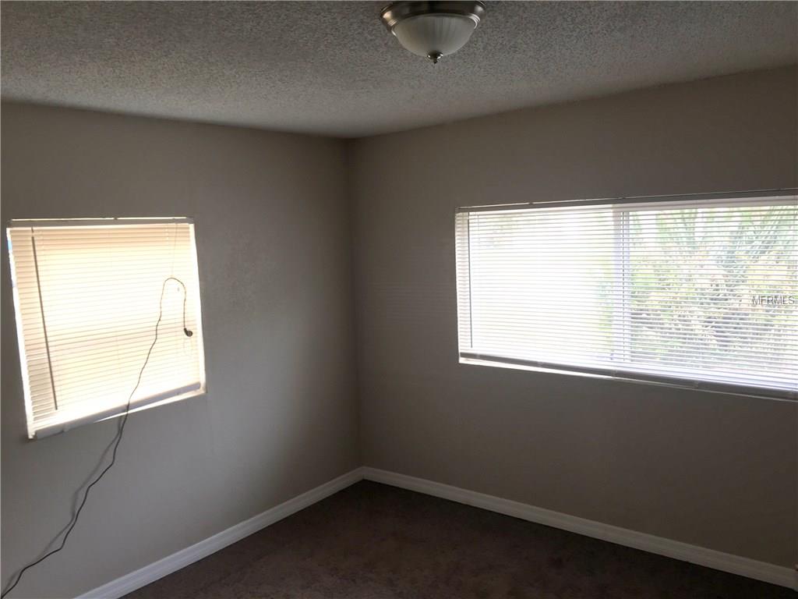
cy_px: 300
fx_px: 669
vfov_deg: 48.2
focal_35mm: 29
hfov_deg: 61.7
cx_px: 399
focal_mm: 4.15
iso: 32
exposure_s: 1/40
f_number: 2.2
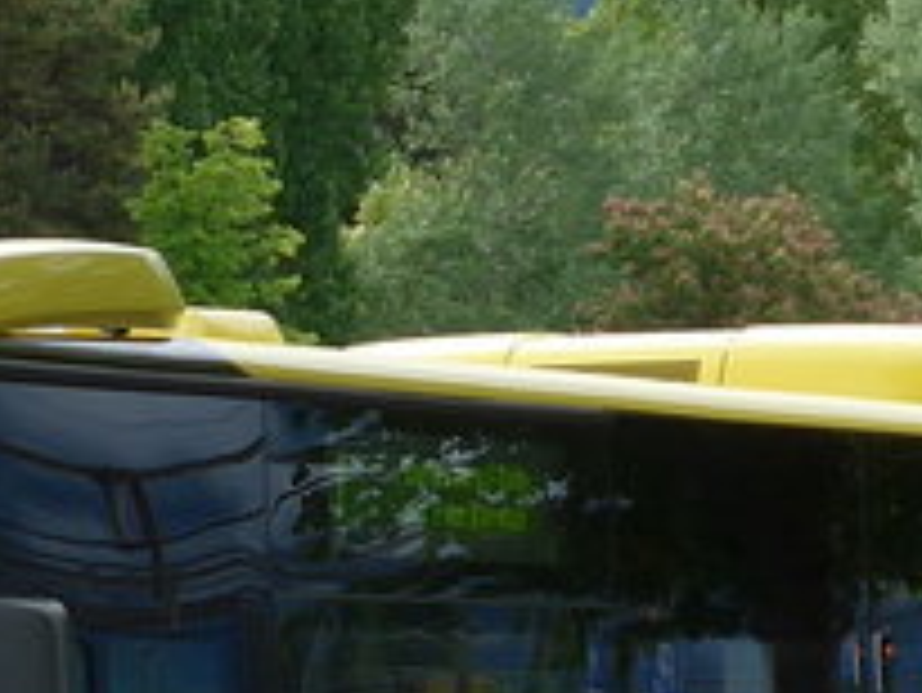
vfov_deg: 4.1
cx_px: -189
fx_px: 9674
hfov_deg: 5.4
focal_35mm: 363
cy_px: 688
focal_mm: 12.7
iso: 80
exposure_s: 1/400
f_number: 3.7
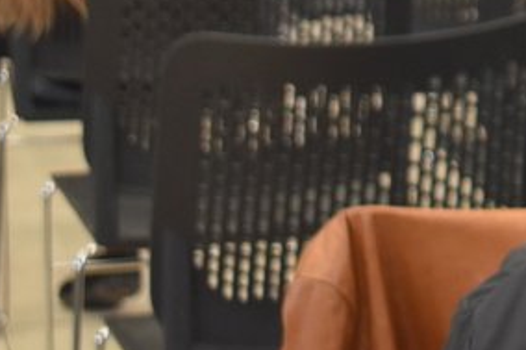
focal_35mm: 222
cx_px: 939
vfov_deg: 6.0
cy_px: -381
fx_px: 3243
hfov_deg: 8.9
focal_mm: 35
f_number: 4.8
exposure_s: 1/100
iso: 800
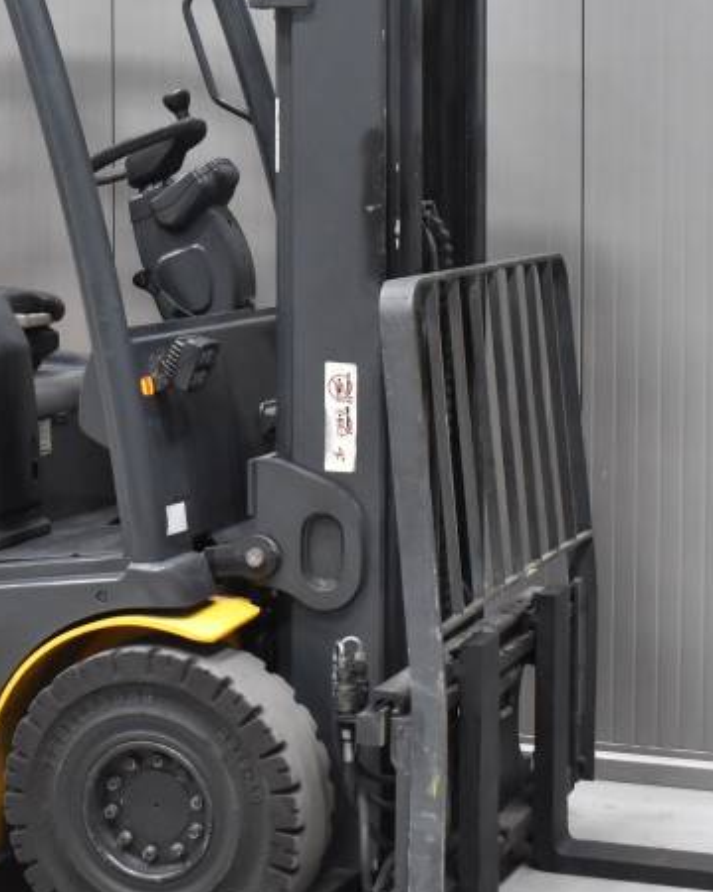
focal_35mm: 90
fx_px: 2374
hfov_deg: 16.8
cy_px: 299
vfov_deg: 21.2
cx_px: 69
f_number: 4.5
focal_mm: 24
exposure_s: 1/40
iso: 1600
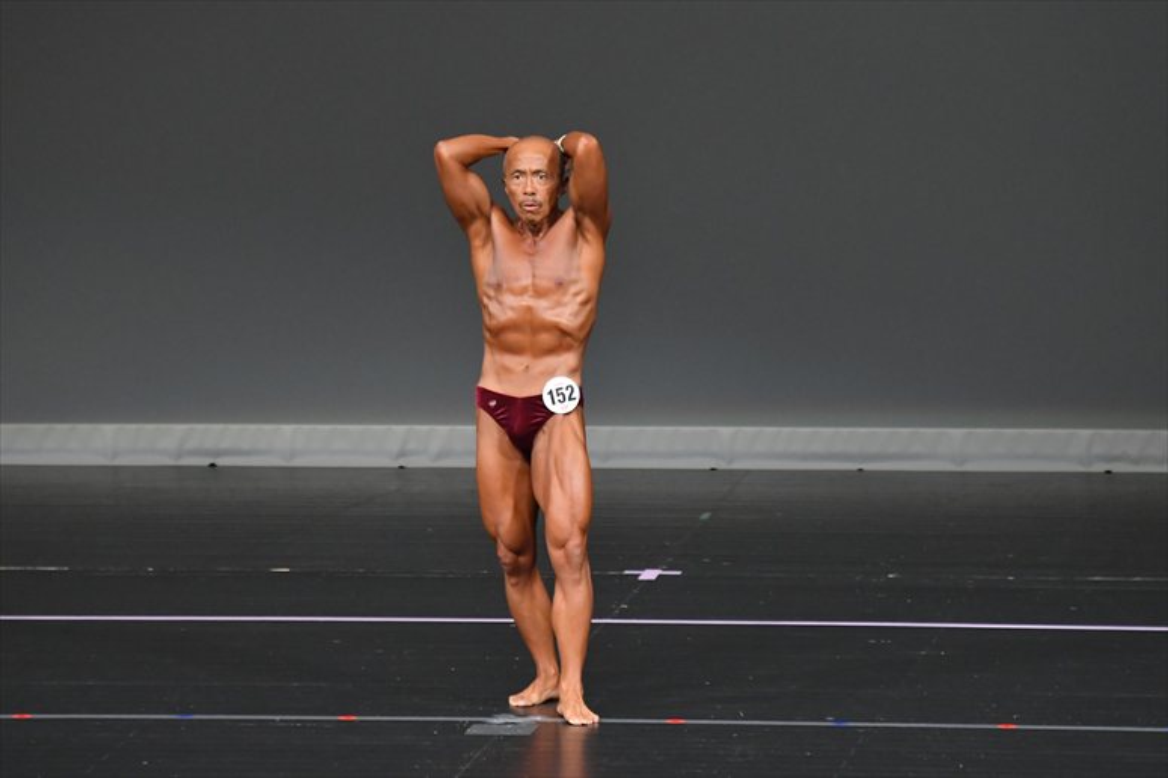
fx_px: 11188
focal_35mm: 345
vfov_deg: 4.0
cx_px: 584
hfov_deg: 6.0
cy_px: 389
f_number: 5.6
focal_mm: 230
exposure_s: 1/400
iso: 4000
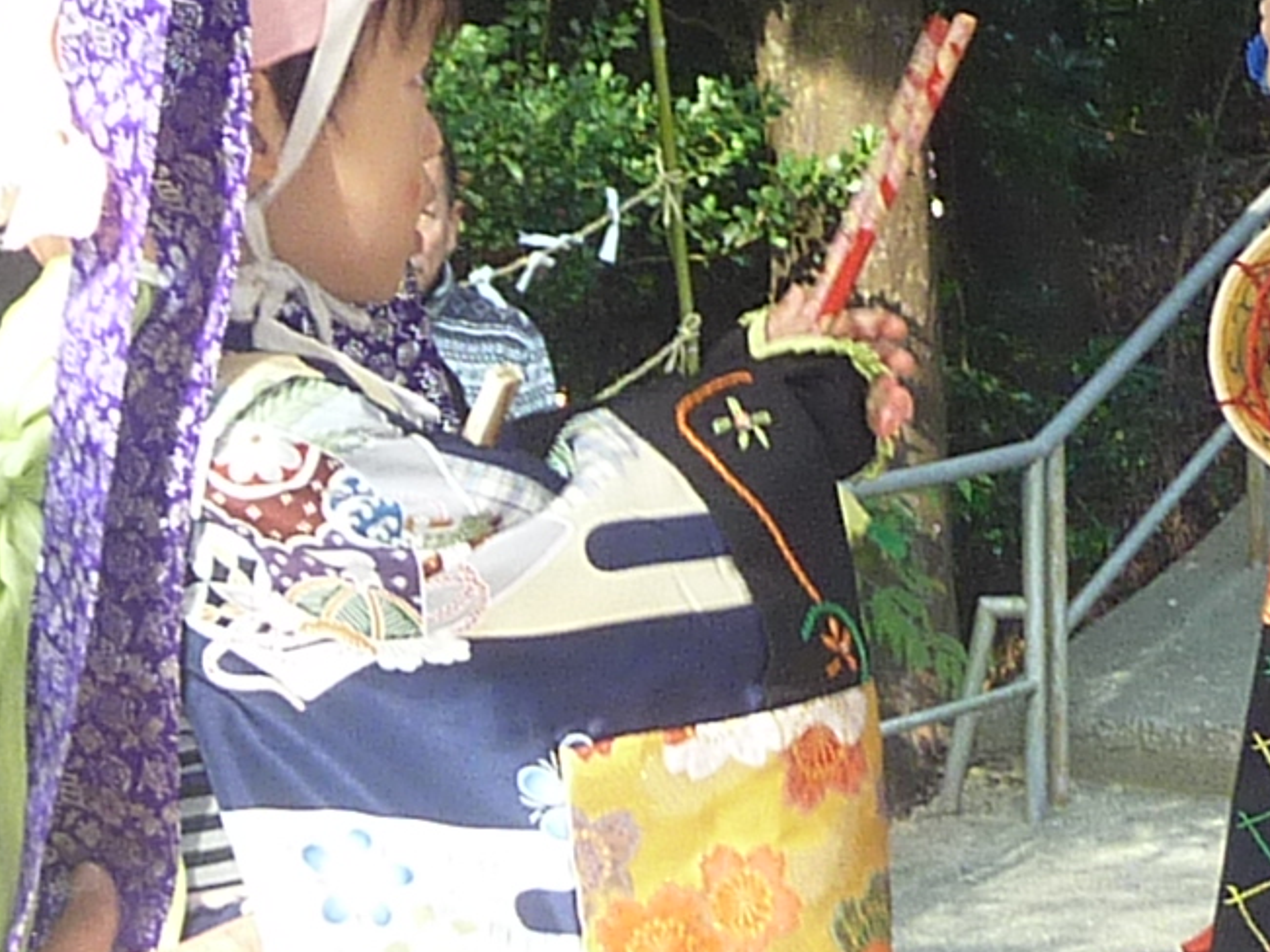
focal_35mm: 151
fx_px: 5539
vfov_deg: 9.8
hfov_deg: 13.0
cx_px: 979
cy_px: 336
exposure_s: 1/30
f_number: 3.3
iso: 100
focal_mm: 4.4
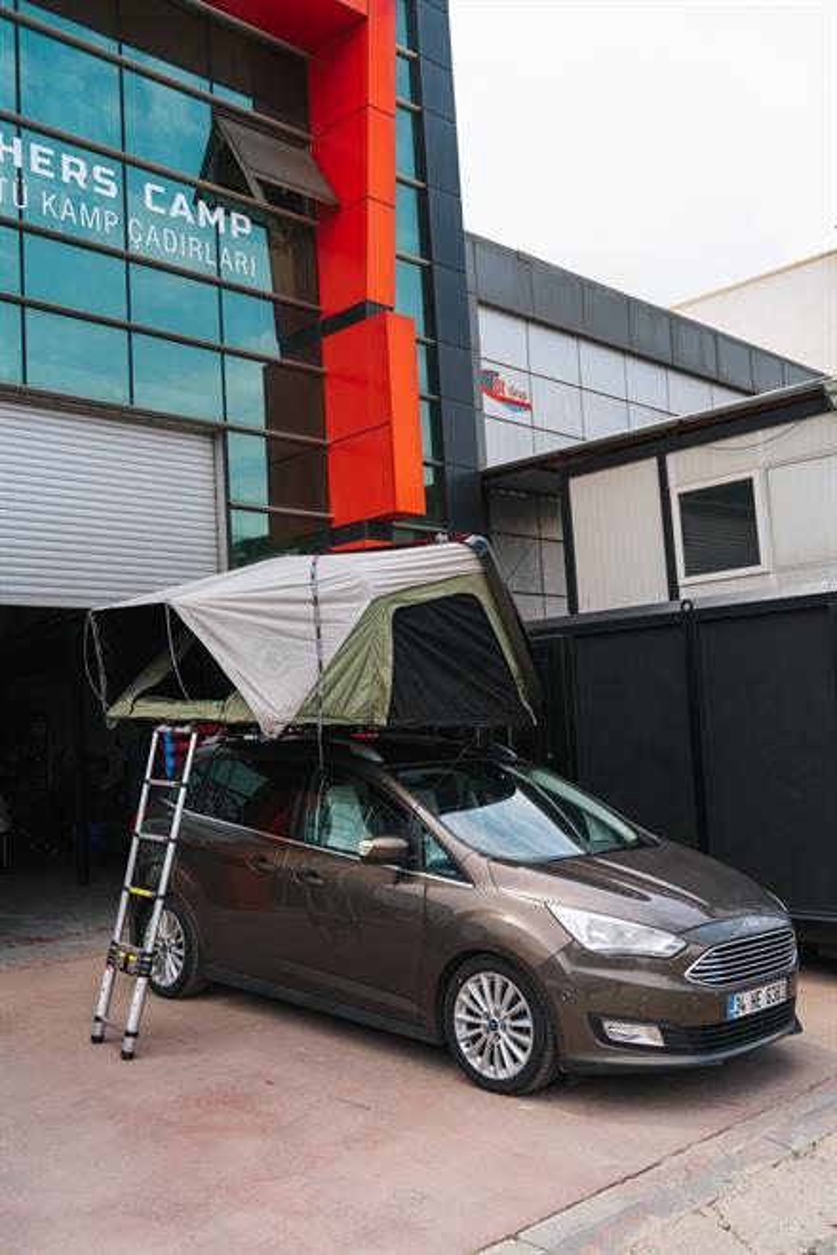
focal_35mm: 33
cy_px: 628
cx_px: 418
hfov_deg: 40.0
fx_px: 1151
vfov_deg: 57.2
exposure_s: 1/800
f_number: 5
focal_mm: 33
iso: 200
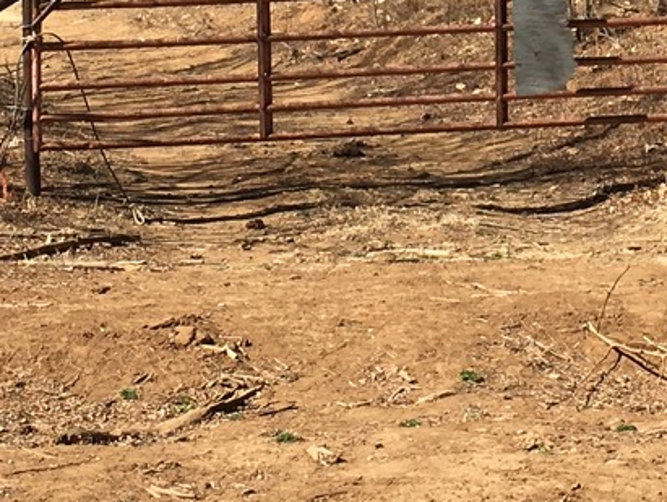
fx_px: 2719
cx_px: 518
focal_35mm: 141
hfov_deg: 13.9
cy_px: -117
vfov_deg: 10.3
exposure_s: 1/1399
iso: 25
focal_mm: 4.15
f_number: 2.2
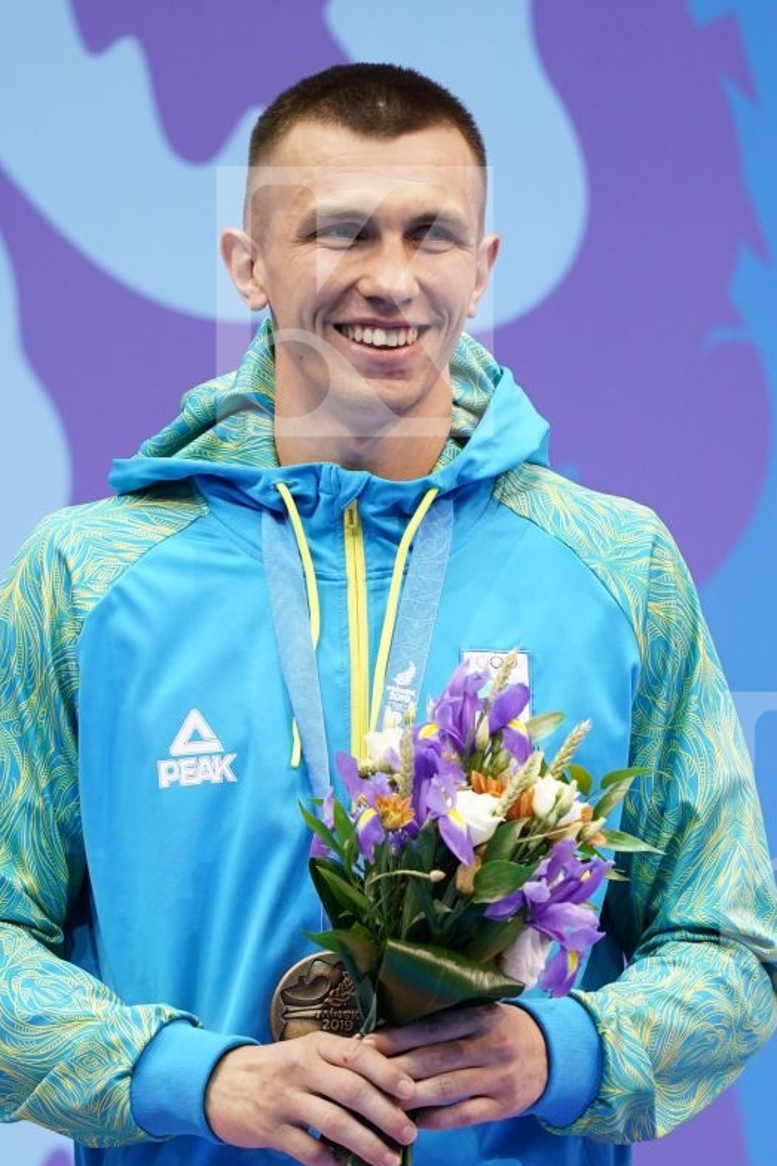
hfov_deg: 1.5
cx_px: 355
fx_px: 29699
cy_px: 827
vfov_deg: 2.2
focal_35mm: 917
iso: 1000
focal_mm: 400
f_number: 2.8
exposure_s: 1/500
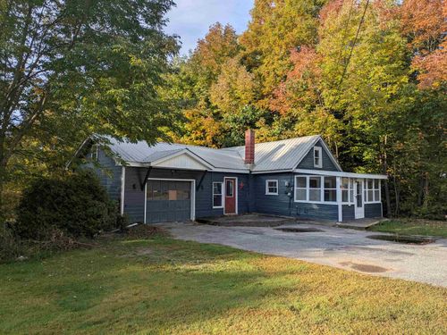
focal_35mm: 25
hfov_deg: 69.4
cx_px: 224
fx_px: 323
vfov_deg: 54.9
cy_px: 168
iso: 45
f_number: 1.89
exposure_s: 1/1060
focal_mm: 5.43
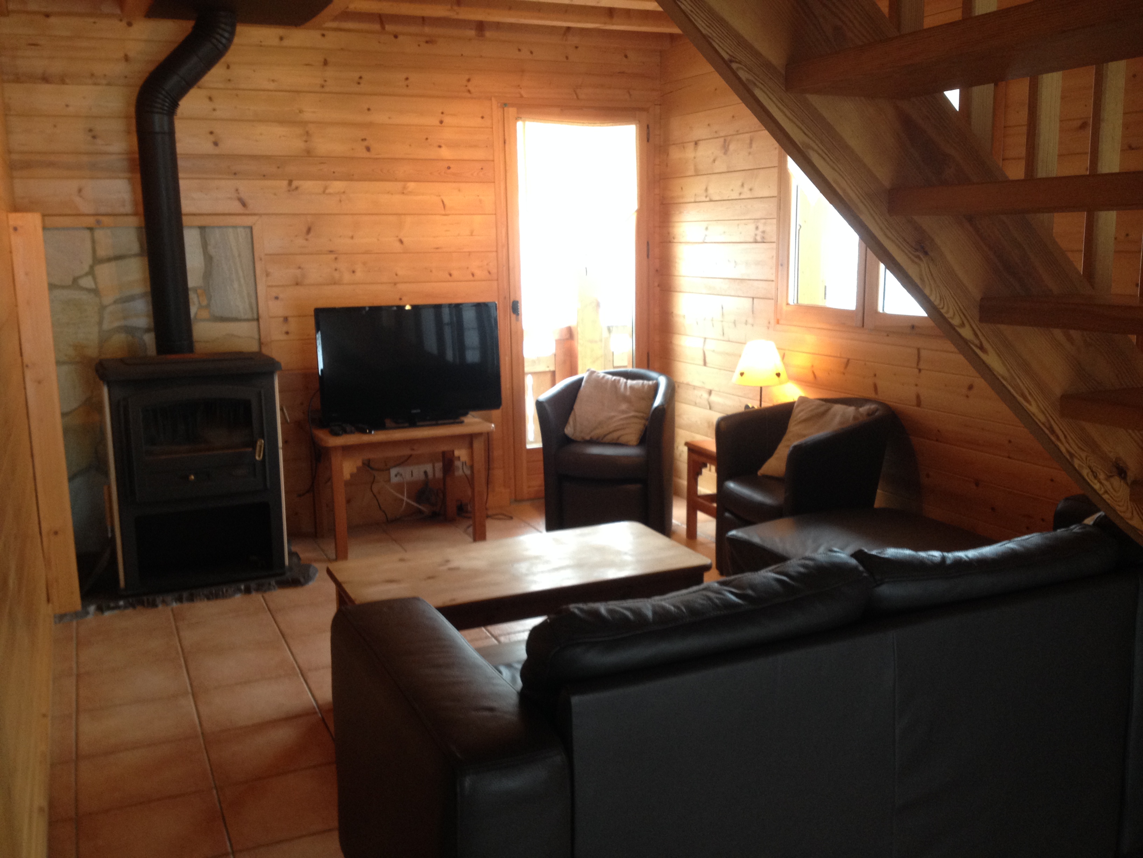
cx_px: 572
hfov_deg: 52.6
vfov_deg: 40.7
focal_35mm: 35
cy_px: 429
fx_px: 1156
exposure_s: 1/20
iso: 125
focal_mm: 4.28
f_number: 2.4
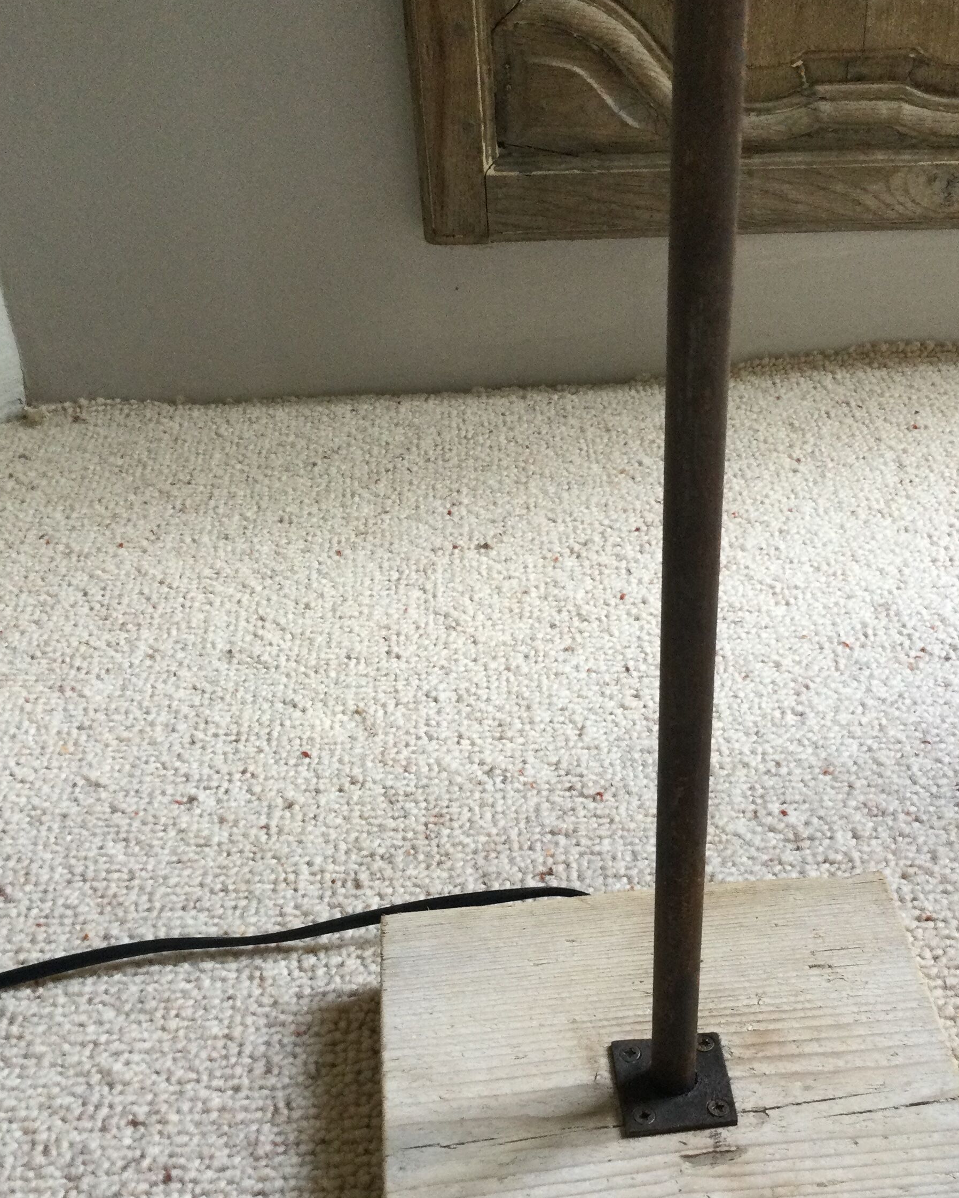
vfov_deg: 41.8
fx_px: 1561
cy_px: 721
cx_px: 603
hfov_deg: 34.0
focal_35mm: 44
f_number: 2.4
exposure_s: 1/33
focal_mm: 3.3
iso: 100
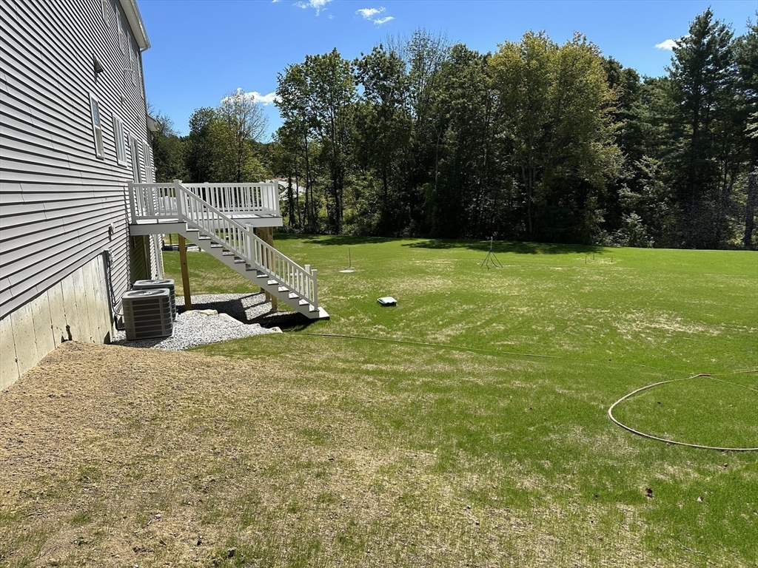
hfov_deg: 71.6
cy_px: 284
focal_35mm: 24
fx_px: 526
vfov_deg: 56.8
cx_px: 379
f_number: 1.78
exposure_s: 1/3861
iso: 80
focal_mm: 6.86
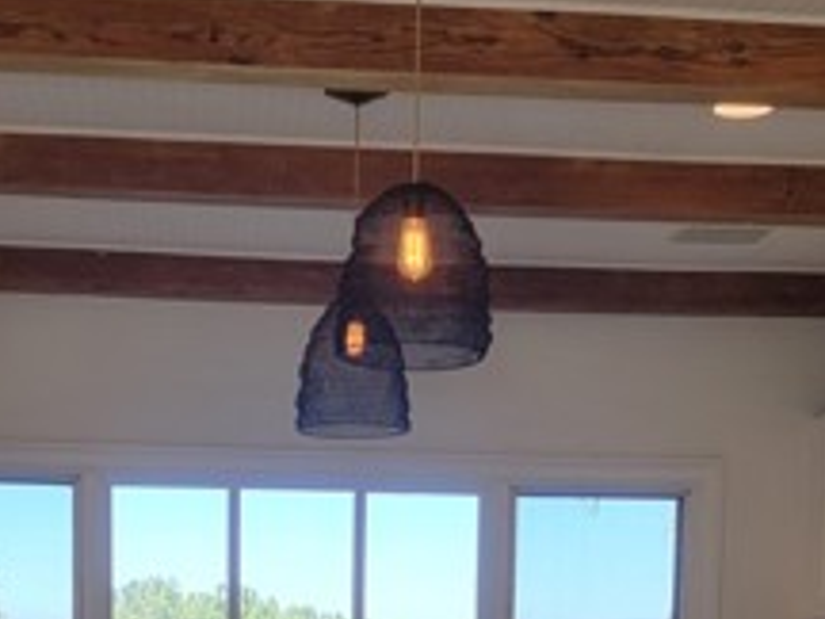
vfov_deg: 19.2
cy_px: 802
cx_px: 355
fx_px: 1692
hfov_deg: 27.4
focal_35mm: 71
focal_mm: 6.7
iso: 32
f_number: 1.8
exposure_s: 1/119
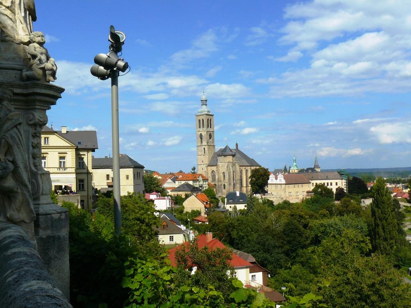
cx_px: 206
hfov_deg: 51.4
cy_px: 154
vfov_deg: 39.7
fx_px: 427
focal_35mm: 36
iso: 100
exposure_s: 1/400
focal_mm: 6
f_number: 7.1
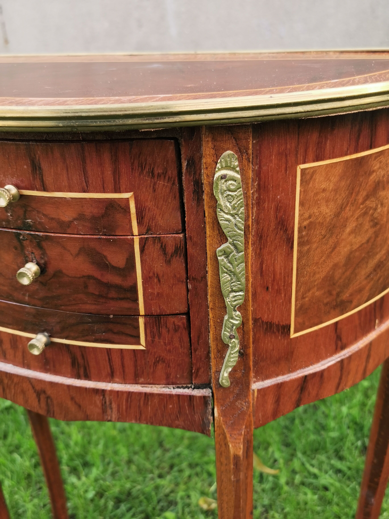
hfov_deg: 40.7
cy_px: 260
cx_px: 194
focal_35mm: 35
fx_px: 524
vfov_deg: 52.6
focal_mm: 5.56
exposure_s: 1/107
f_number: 1.6
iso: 50
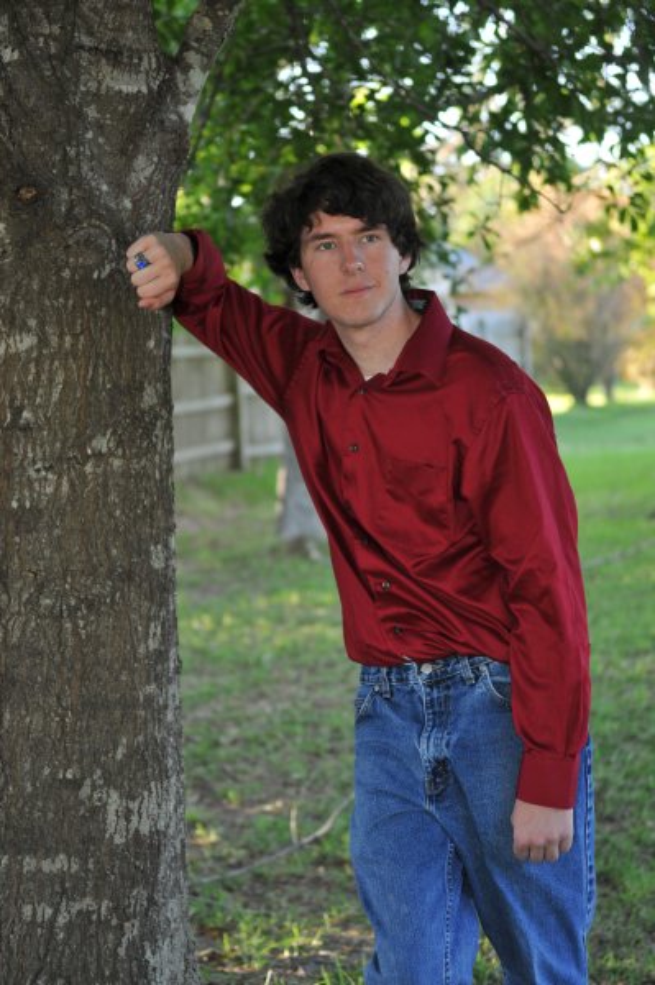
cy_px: 492
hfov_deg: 18.2
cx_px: 328
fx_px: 2050
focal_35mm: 75
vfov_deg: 27.0
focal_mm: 50
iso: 200
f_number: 2.8
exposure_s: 1/125
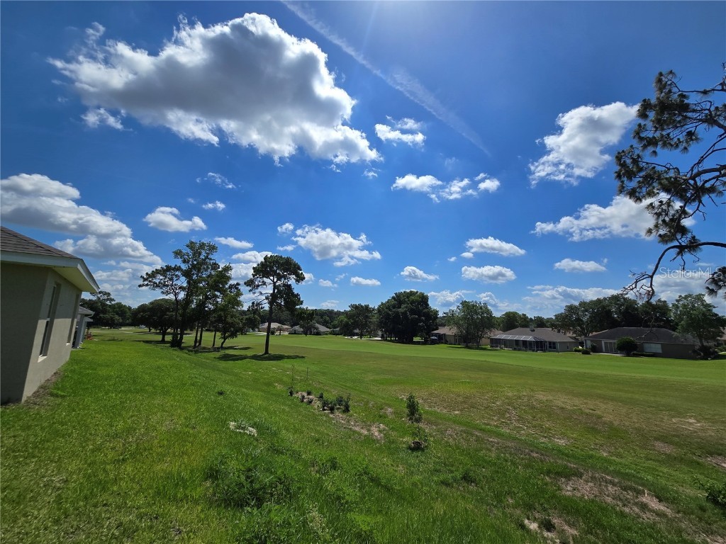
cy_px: 272
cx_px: 363
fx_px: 273
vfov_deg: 89.9
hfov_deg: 106.2
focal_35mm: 13
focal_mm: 2.2
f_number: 2.2
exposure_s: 1/5116
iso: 50
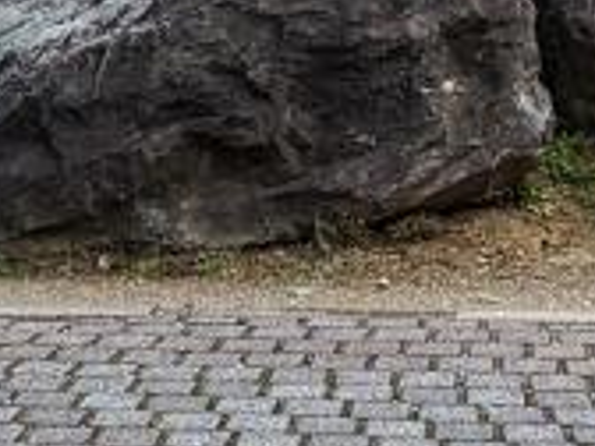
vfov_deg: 7.3
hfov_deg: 10.2
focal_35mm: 193
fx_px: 3317
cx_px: 623
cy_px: -545
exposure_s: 1/3344
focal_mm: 4.38
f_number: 1.73
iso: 61
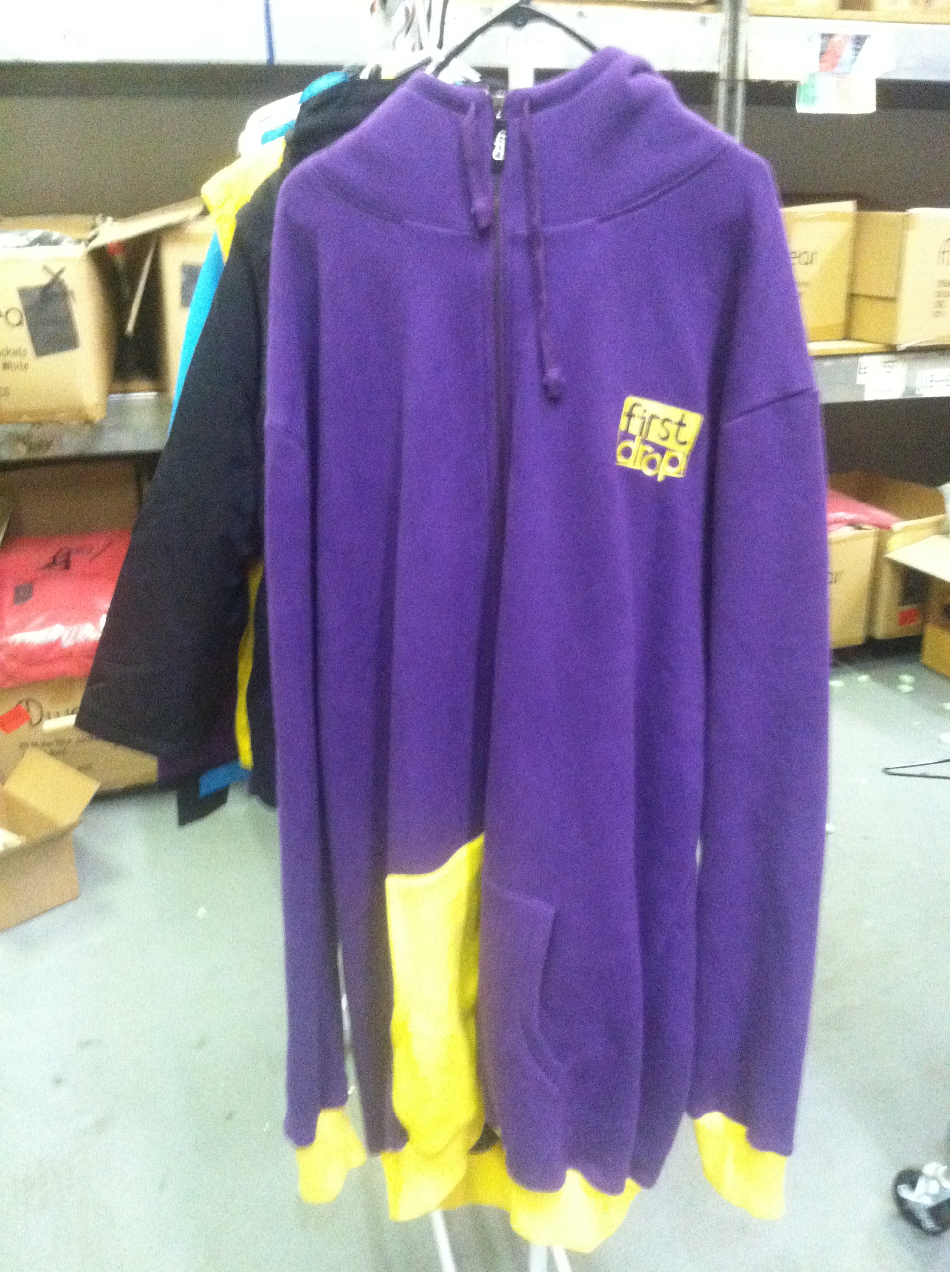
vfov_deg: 52.7
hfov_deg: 40.6
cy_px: 636
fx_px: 1284
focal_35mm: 35
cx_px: 475
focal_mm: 3.85
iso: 800
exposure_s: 1/17
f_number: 2.8
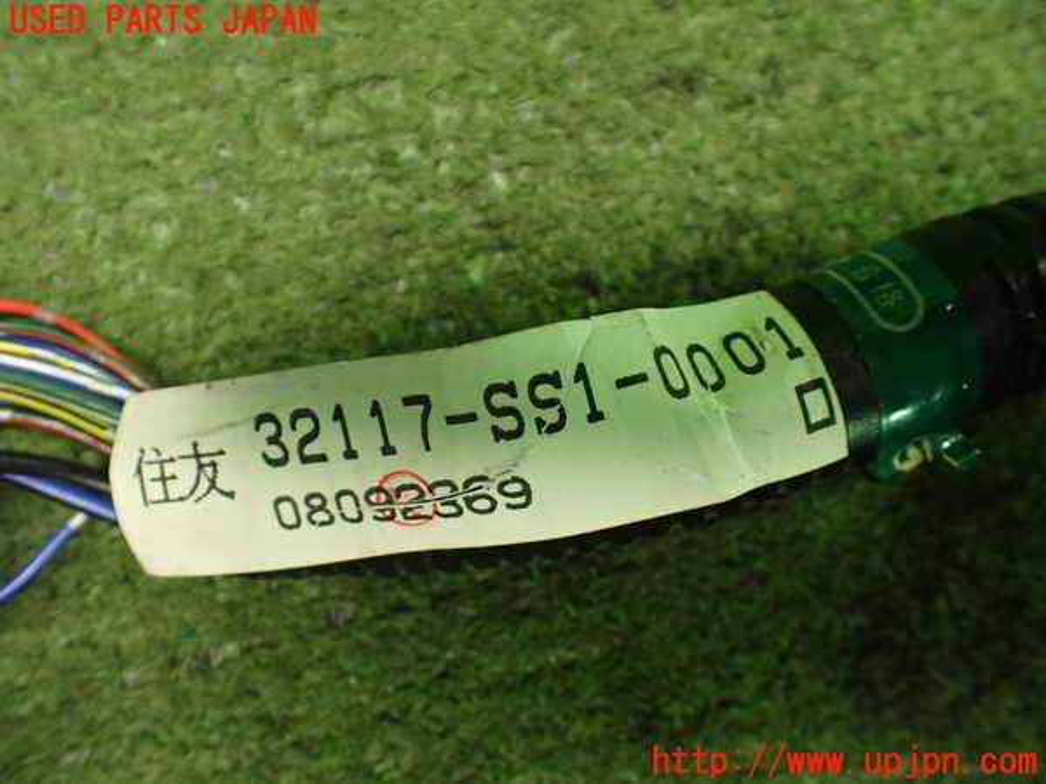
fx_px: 907
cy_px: 392
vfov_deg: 46.8
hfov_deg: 60.0
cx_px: 523
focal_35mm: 30
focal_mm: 5.4
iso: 800
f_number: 2.3
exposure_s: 1/80
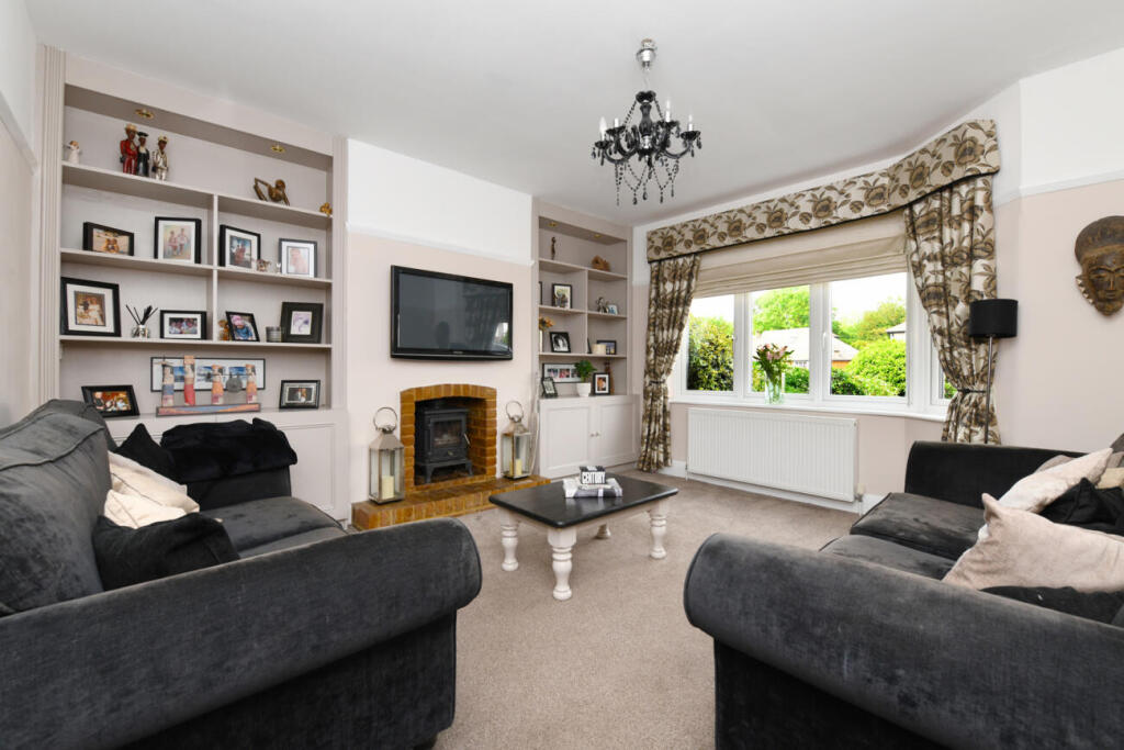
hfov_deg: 100.4
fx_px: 468
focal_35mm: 15
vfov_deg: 77.3
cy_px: 375
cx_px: 562
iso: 640
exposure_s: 1/60
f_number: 11
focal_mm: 15
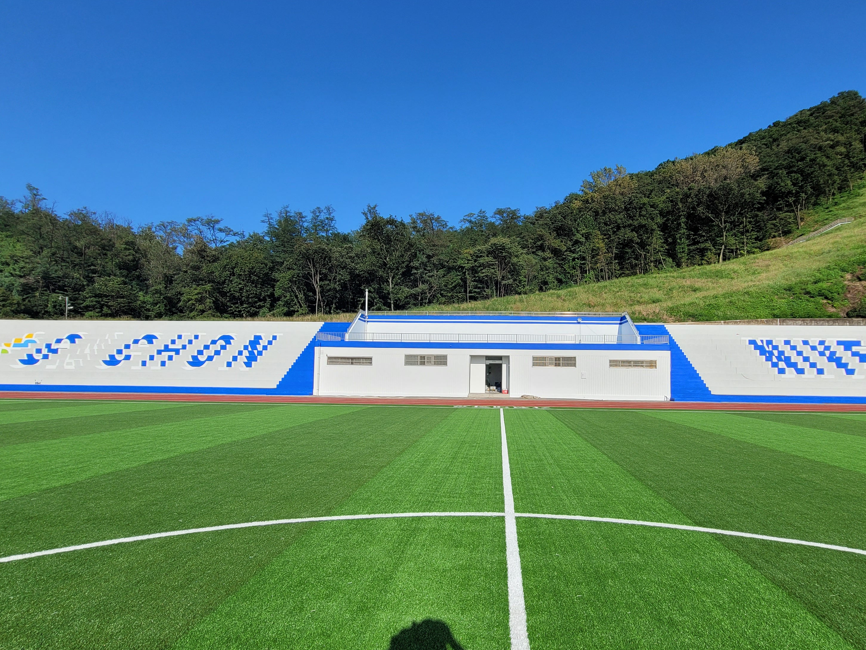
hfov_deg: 87.3
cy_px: 332
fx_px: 450
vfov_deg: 71.6
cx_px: 486
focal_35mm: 18
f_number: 2.2
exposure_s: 1/2228
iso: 50
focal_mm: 2.2
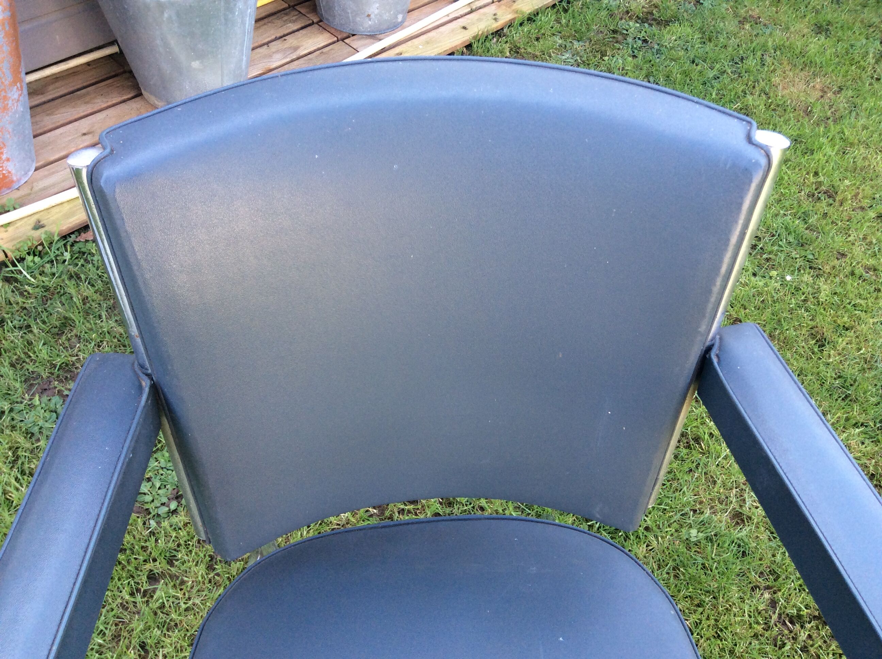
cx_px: 441
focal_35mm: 32
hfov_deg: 56.9
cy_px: 330
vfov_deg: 44.1
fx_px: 814
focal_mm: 3.3
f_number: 2.4
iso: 50
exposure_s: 1/100
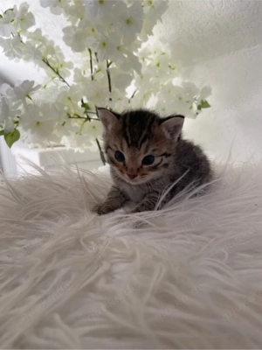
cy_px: 175
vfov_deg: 67.3
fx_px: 262
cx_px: 131
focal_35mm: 26
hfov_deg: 53.1
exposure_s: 1/62
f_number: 1.8
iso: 125
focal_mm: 4.25
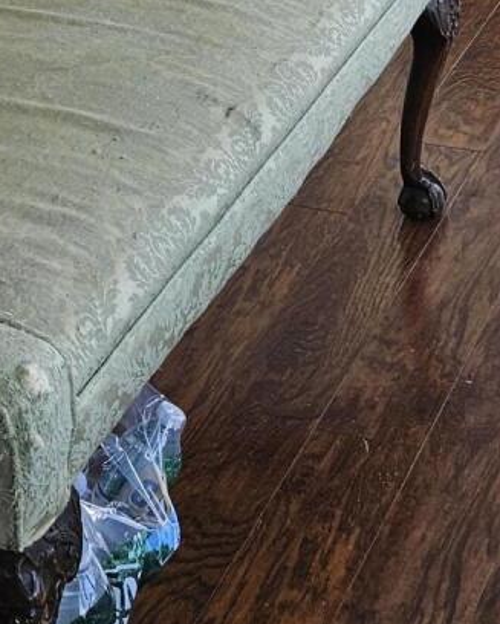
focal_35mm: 110
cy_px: -343
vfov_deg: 15.9
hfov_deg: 14.0
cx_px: 327
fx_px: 2032
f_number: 1.8
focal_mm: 5.4
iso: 50
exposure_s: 1/180
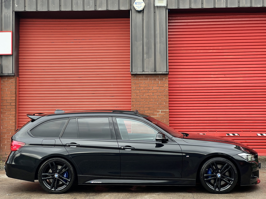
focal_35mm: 77
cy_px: 100
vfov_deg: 19.1
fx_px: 592
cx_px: 133
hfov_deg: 25.3
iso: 32
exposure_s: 1/117
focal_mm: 9
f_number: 2.8
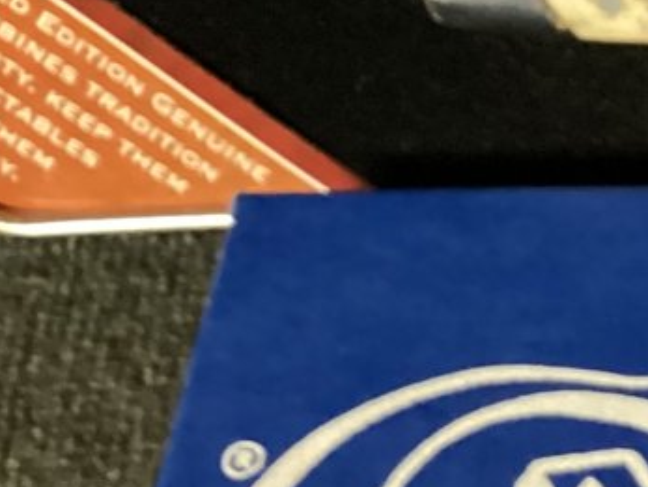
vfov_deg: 10.3
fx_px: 2530
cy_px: 898
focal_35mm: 135
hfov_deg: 12.4
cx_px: 1405
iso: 320
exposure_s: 1/40
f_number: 2.4
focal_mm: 3.3
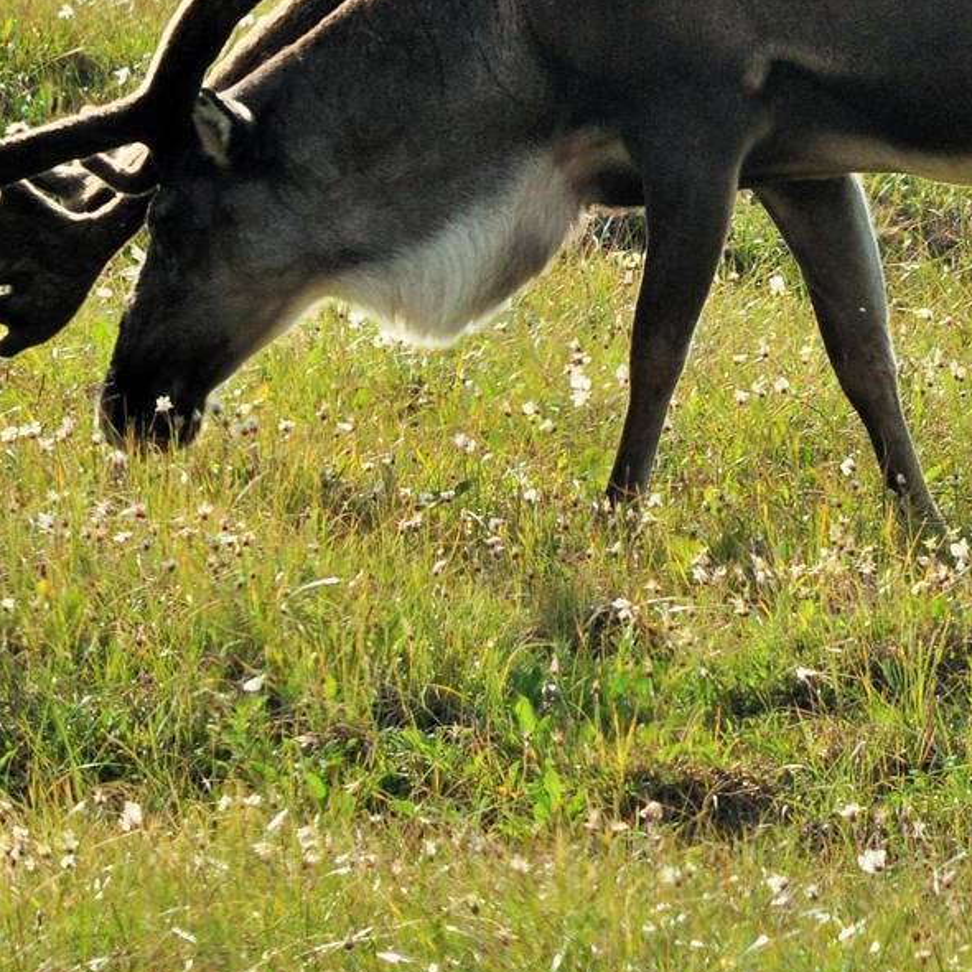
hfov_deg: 3.4
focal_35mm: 518
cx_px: 842
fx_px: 16456
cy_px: 210
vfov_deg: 3.4
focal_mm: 150
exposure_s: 1/250
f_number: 10
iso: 220
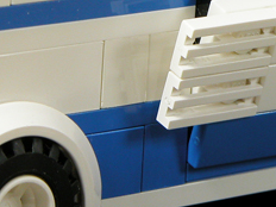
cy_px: 64
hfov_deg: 4.4
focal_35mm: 444
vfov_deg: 3.3
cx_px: 356
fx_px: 3540
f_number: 6.2
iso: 100
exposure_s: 1/8
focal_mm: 41.1
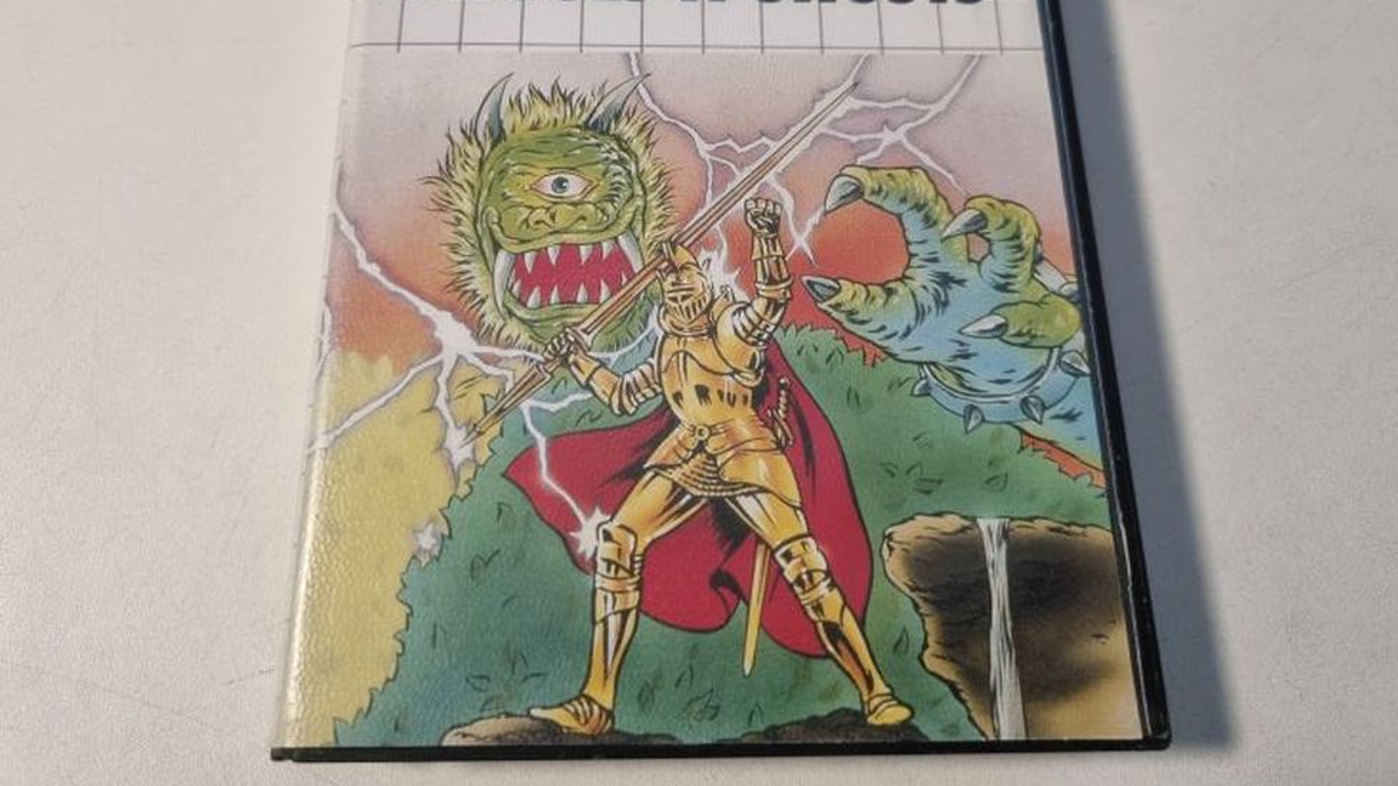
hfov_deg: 66.1
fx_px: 1075
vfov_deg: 39.6
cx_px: 704
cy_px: 252
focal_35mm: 29
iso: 320
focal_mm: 5.4
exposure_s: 1/50
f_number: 1.8
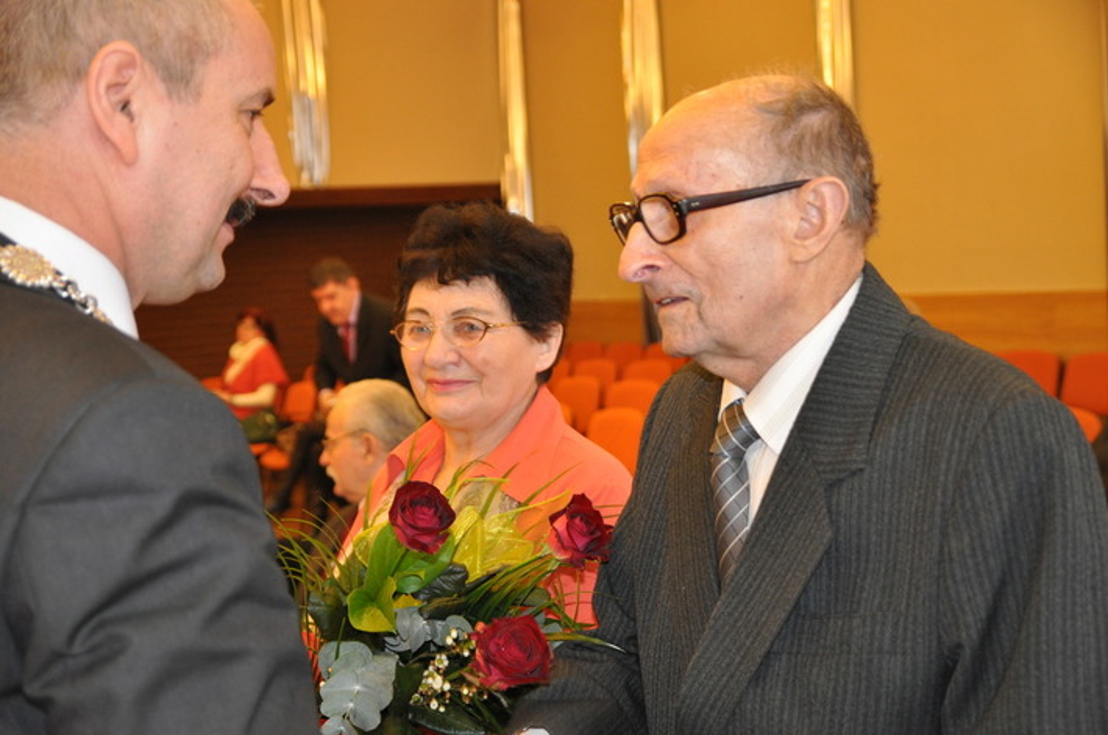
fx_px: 1475
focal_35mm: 48
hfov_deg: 41.2
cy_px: 368
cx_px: 554
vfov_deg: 28.0
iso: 800
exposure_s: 1/60
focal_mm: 32
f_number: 3.3
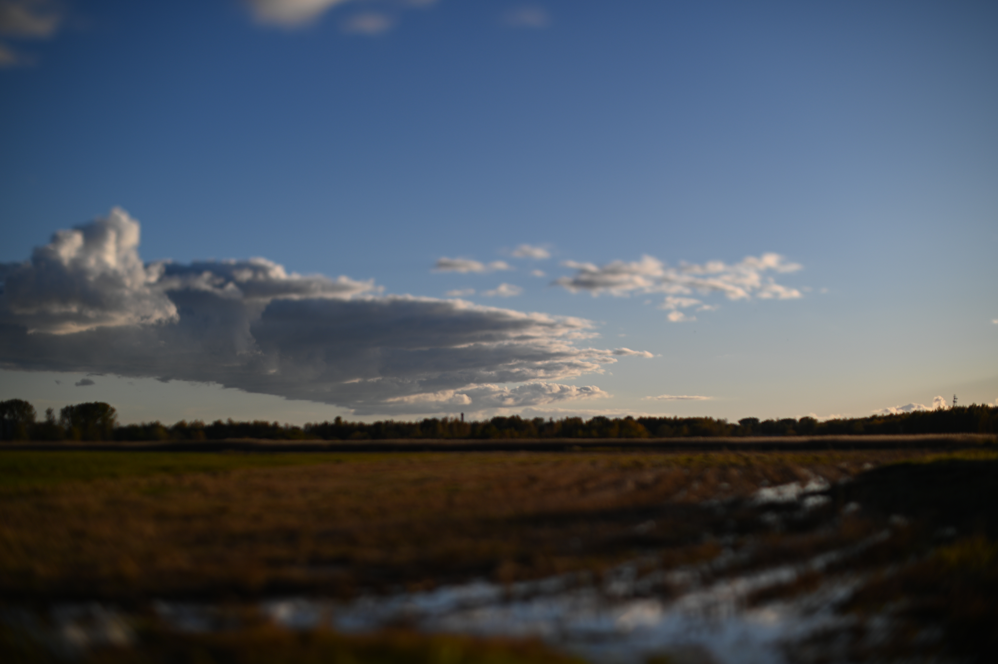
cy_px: 332
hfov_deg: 39.6
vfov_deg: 27.0
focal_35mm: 50
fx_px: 1385
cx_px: 499
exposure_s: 1/8000
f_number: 1.4
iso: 100
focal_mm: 50
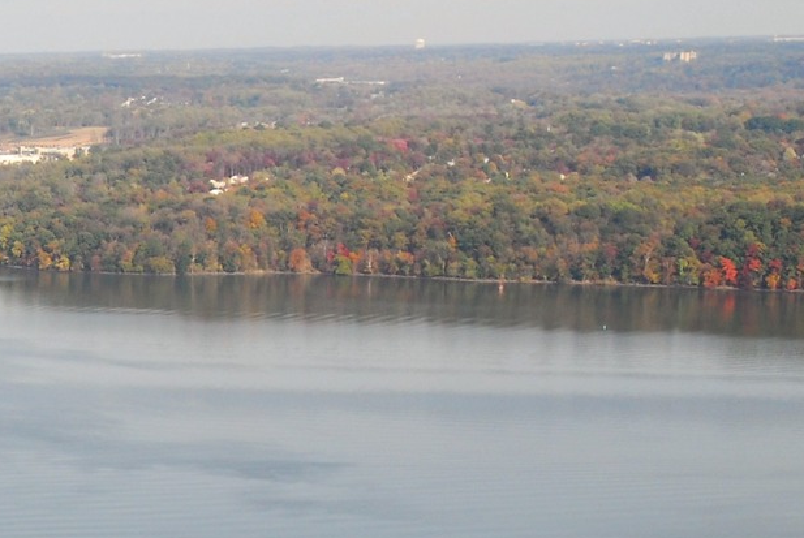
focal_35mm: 136
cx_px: -393
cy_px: 531
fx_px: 3041
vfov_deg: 10.0
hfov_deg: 14.1
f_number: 9
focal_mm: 28
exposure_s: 1/400
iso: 320
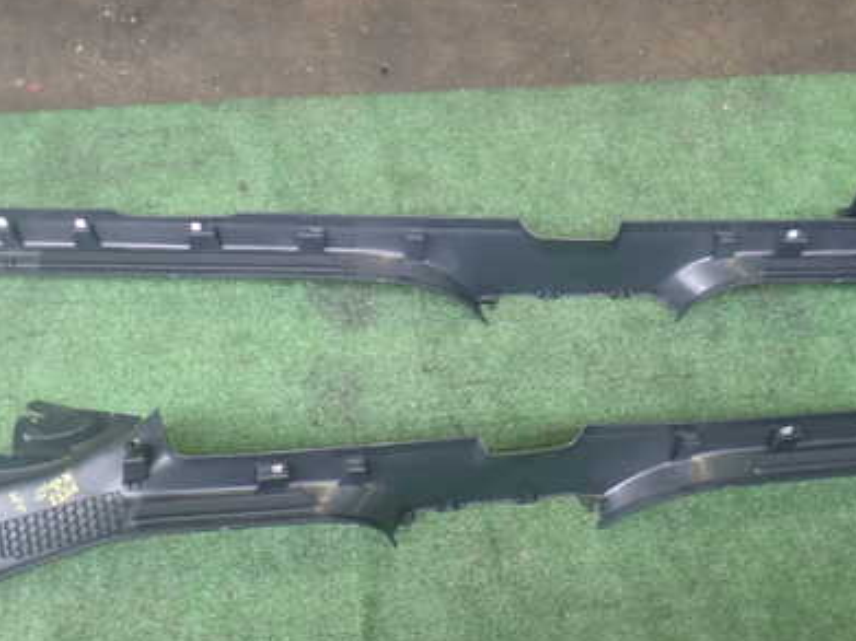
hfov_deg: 41.2
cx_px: 473
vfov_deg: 31.3
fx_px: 1137
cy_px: 409
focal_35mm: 46
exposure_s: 1/50
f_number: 2.3
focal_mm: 5.4
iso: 200
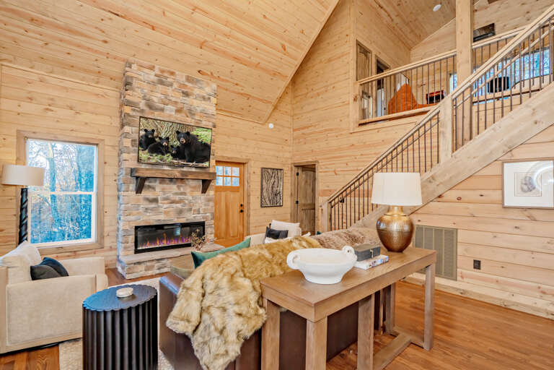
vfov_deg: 73.7
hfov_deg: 96.7
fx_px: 246
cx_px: 277
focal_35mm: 16
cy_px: 185
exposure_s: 1/100
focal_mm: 16
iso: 1000
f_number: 7.1
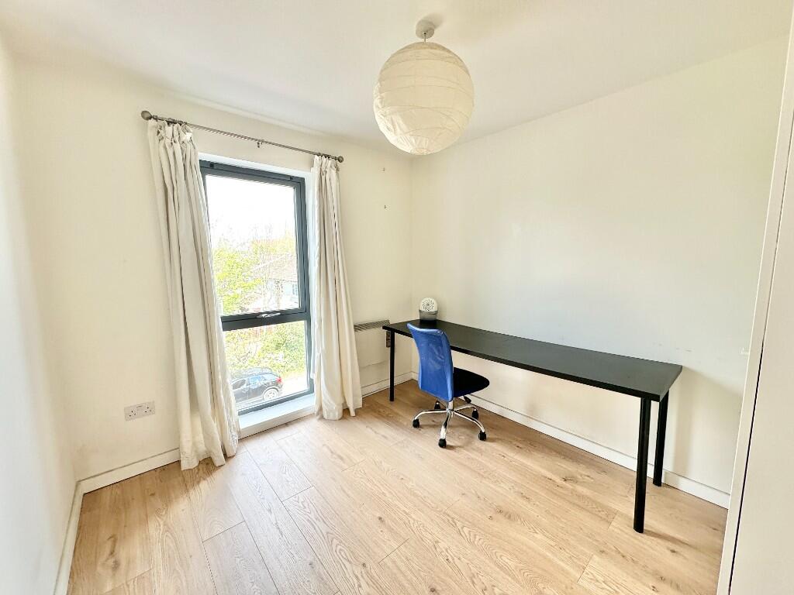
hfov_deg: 102.1
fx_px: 321
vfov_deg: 85.7
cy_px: 298
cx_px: 397
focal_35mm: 14
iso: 40
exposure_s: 1/99
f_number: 2.2
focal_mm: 2.22
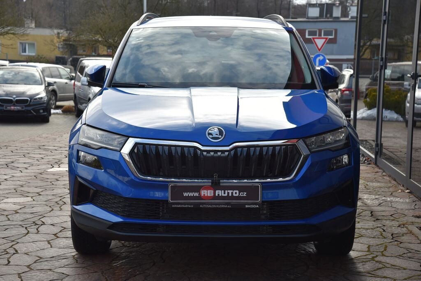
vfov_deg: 18.2
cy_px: 140
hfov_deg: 27.0
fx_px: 878
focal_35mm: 75
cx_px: 210
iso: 500
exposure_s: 1/250
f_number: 8
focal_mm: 75
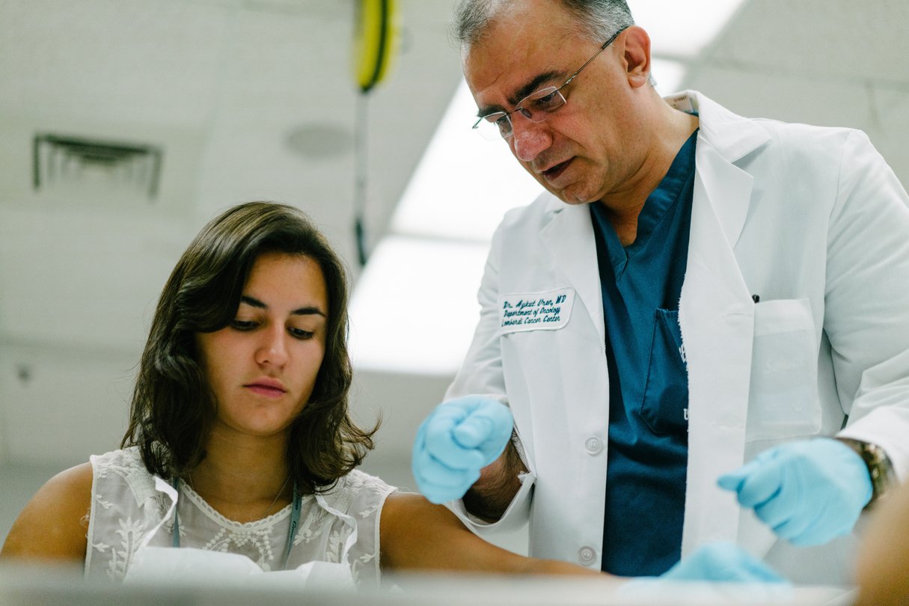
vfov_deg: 24.6
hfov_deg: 36.2
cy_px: 303
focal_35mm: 55
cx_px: 454
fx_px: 1389
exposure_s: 1/4000
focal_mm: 55
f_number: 1.8
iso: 800
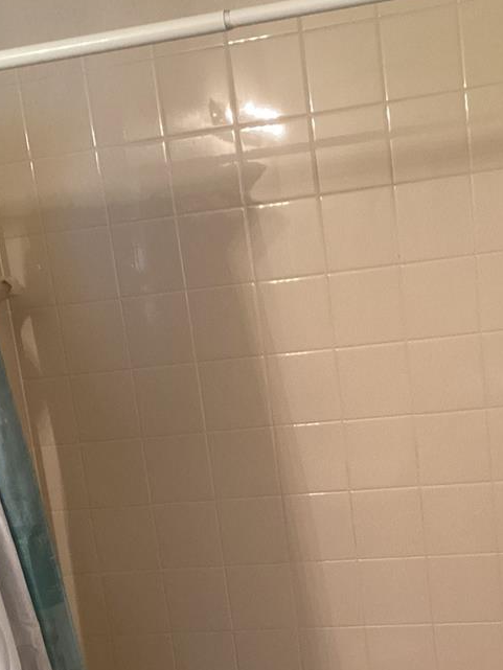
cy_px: 535
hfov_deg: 25.2
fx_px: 1123
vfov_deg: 32.3
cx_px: 292
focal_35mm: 58
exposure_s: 1/40
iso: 320
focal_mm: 3.3
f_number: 2.4
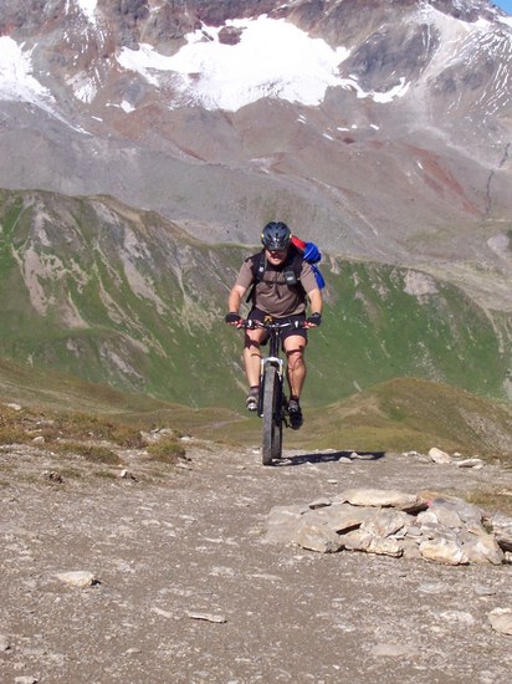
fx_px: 2013
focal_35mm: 102
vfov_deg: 19.3
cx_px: 256
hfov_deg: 14.5
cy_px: 342
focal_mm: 16.8
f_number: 9.5
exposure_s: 1/180
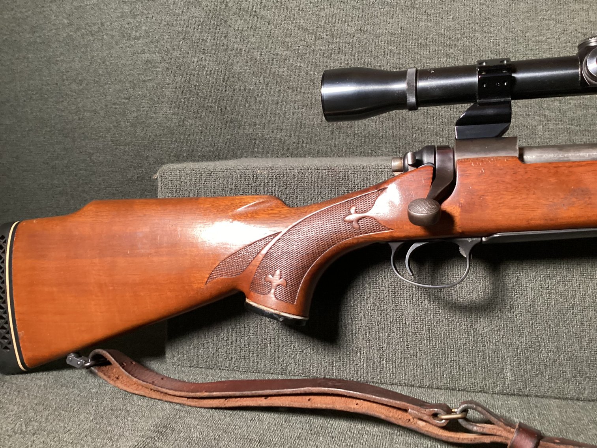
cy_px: 224
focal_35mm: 31
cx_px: 298
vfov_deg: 45.4
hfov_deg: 58.3
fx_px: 535
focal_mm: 3.3
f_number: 2.4
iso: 320
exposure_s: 1/50
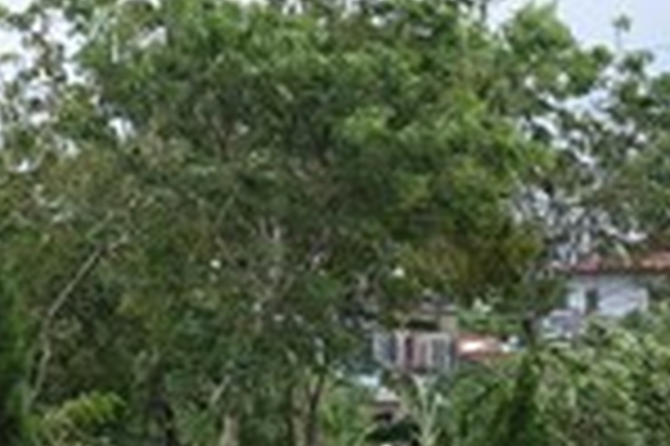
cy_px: 351
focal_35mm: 328
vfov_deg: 4.2
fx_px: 6098
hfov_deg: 6.1
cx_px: -603
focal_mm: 75
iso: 100
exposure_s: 1/640
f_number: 4
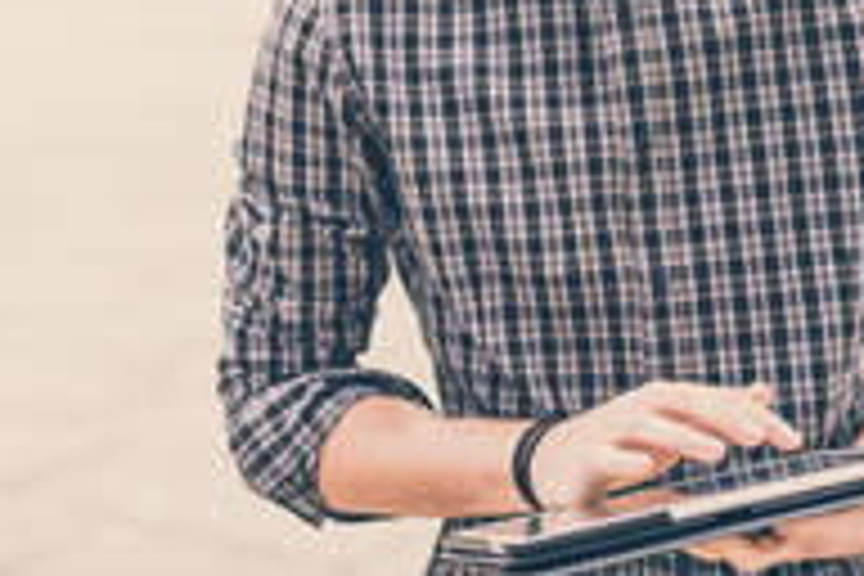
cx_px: 504
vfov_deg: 11.6
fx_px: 2808
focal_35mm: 117
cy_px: 4
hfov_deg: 17.5
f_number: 2
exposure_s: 1/800
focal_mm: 50
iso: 160
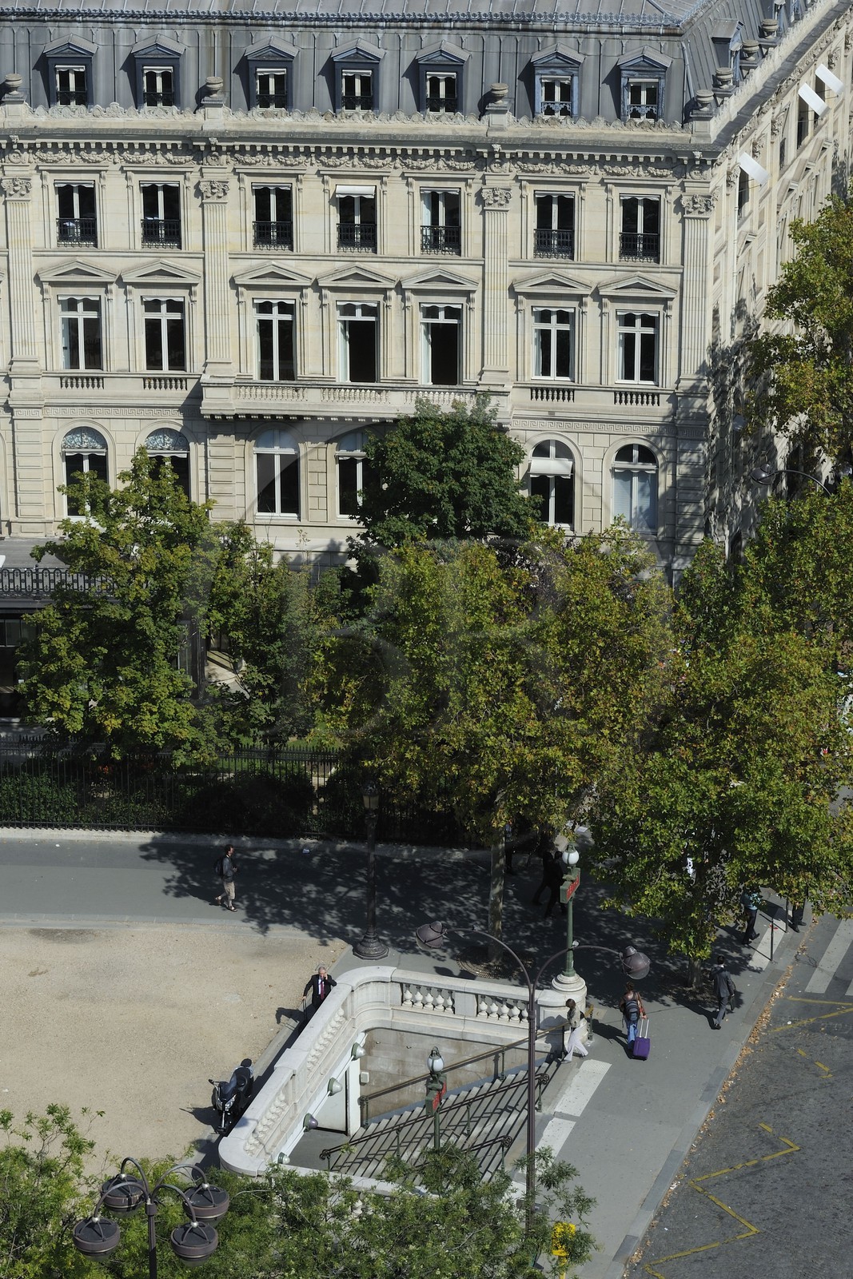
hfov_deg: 13.4
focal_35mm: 102
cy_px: 640
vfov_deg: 20.0
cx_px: 426
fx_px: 3624
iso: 200
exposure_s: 1/250
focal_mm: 102
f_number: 13
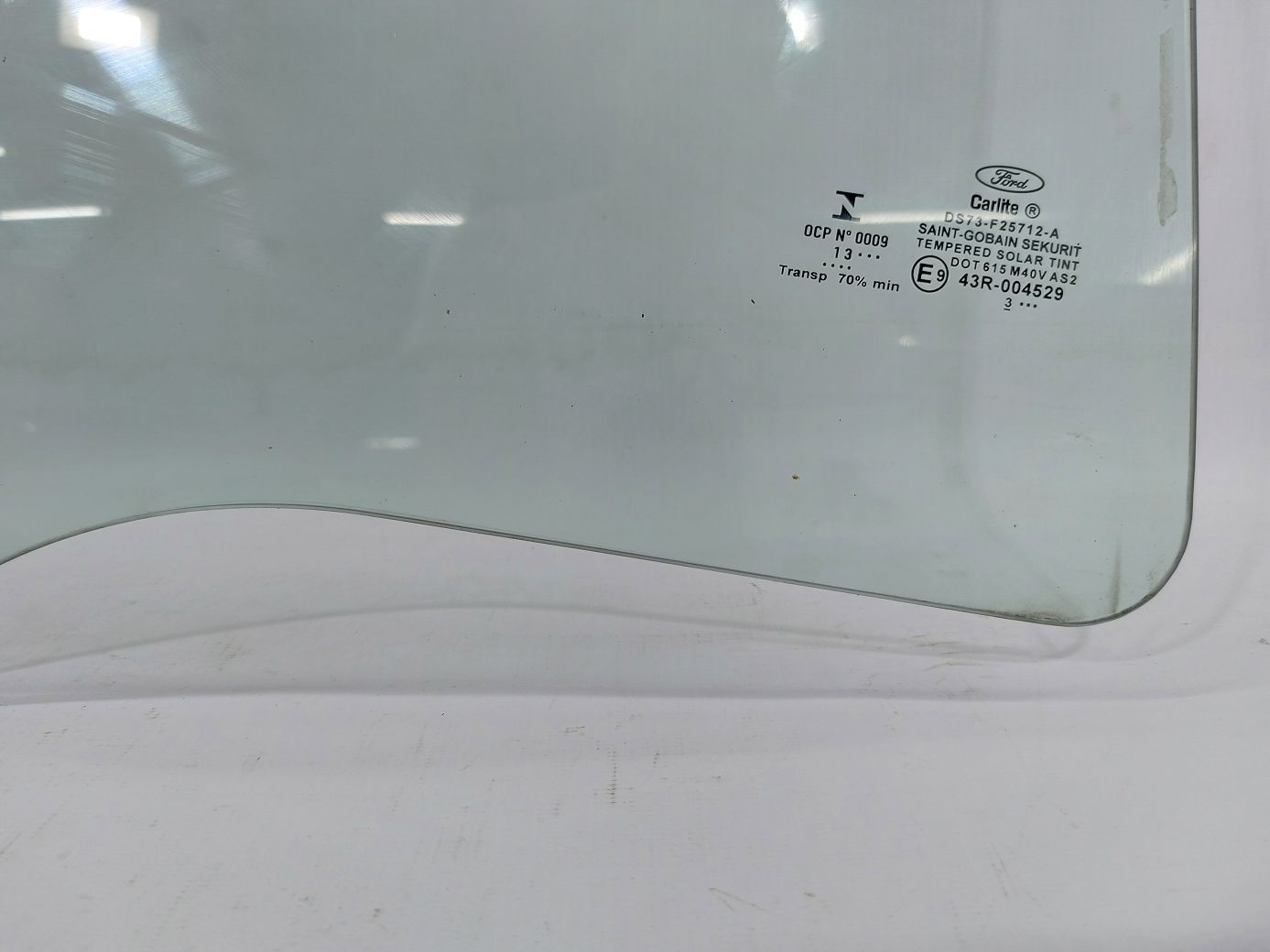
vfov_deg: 56.8
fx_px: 880
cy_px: 476
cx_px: 635
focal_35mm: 24
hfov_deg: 71.6
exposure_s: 1/50
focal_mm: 5.23
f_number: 1.8
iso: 64
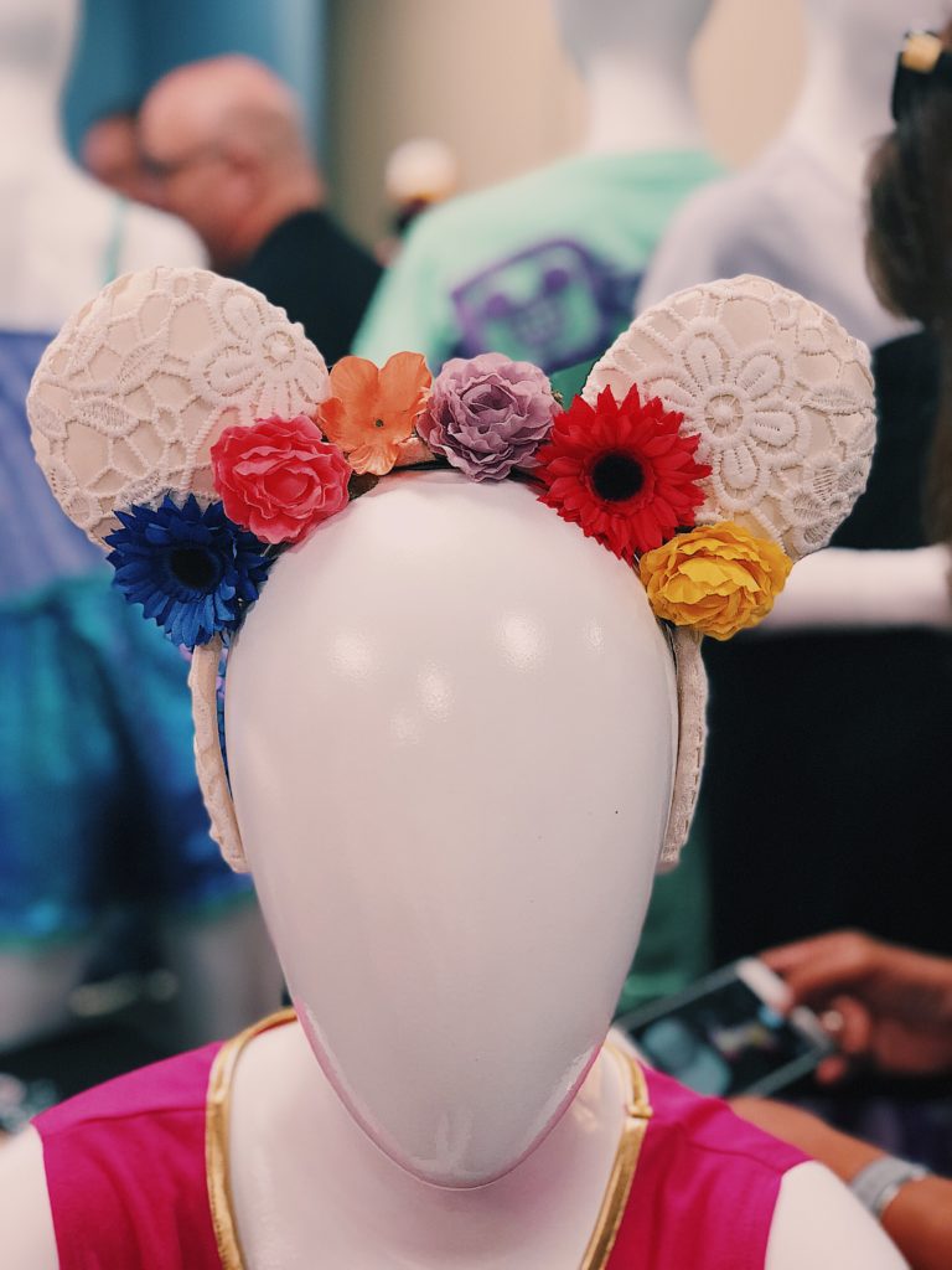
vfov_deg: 36.8
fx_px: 1907
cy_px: 635
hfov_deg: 28.0
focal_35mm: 52
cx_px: 476
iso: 100
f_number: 2.4
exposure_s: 1/50
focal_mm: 6
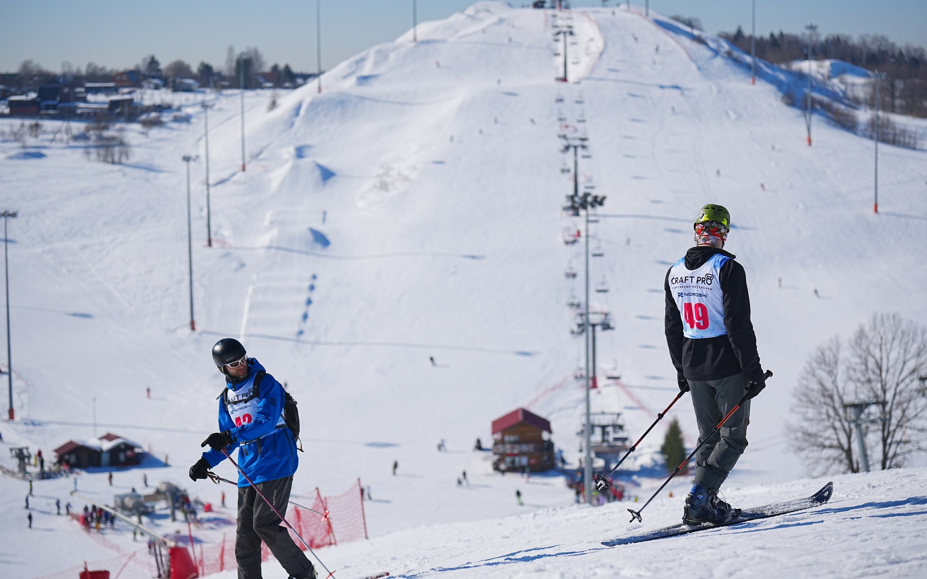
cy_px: 318
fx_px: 1996
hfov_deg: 26.1
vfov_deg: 16.5
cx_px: 476
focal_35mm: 79
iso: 100
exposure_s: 1/4000
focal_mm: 70
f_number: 2.8
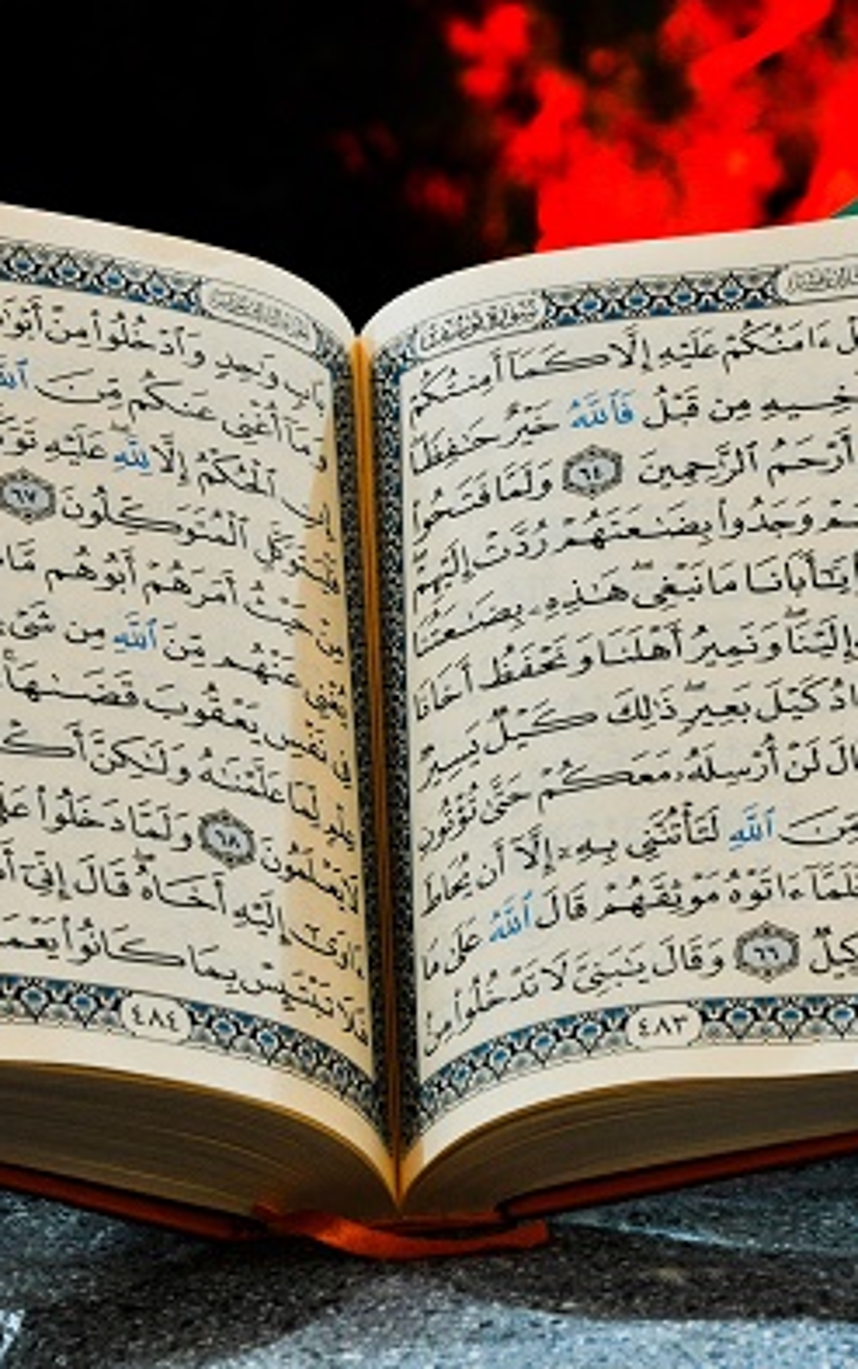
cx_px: 393
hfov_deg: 5.4
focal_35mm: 244
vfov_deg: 8.6
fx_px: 9100
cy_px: 681
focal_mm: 105
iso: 800
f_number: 8
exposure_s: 1/50
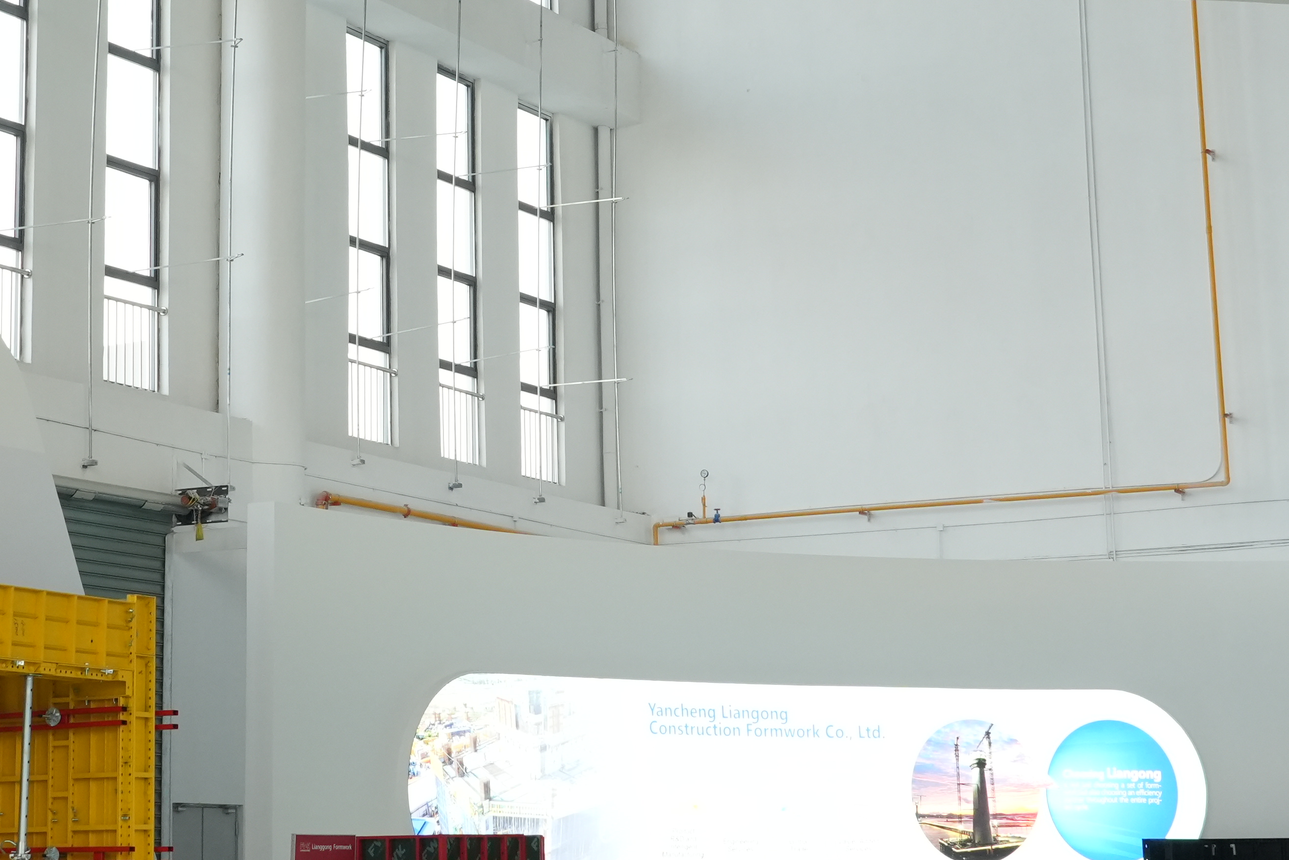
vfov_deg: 17.0
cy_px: 290
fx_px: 2864
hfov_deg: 25.3
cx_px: 447
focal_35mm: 80
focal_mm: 30
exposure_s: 1/100
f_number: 8
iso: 1600
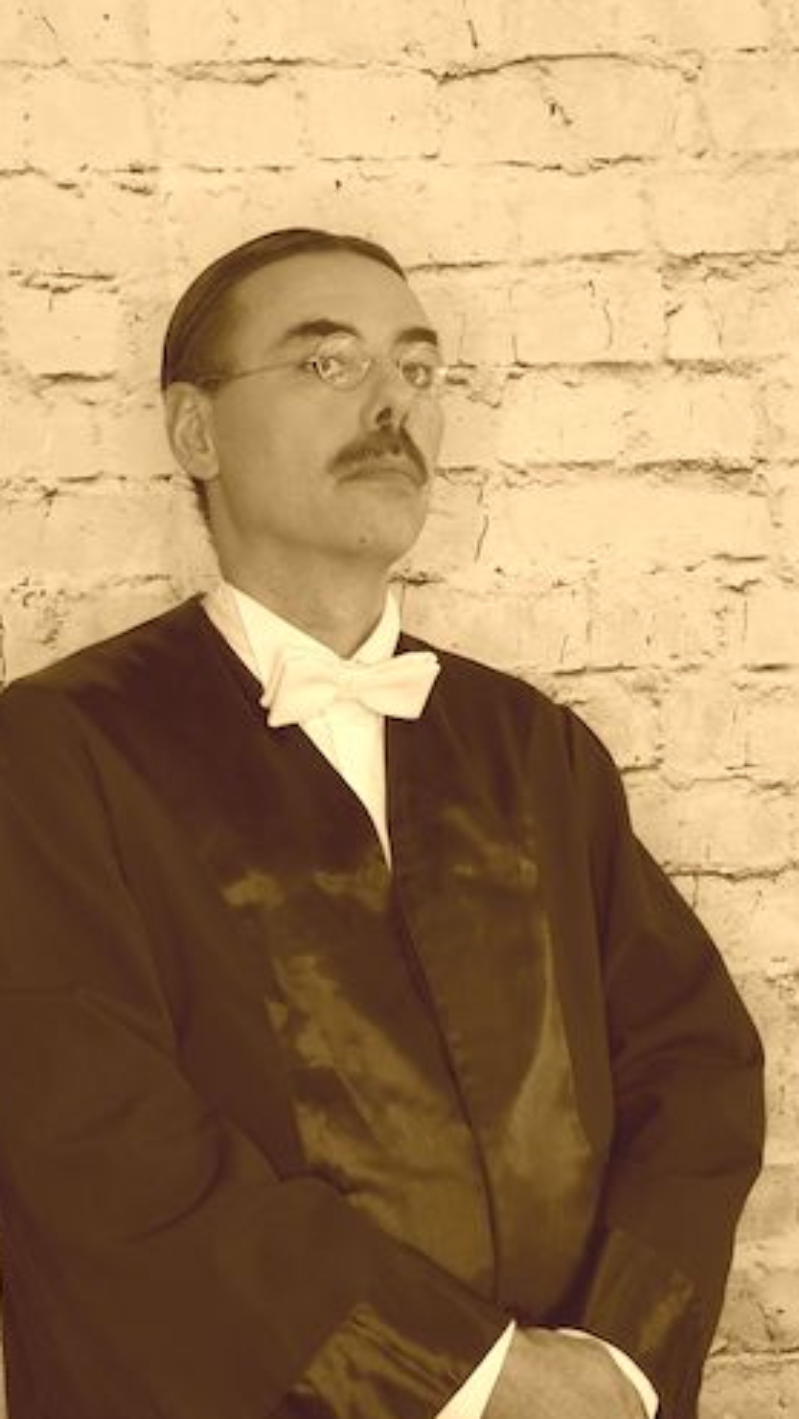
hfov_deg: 16.9
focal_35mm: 72
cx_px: 352
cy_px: 710
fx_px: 2693
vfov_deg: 29.5
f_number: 5
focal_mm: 45
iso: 1250
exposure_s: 1/100
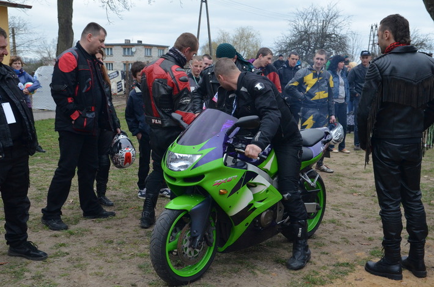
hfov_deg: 41.2
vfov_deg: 27.9
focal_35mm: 48
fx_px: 577
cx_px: 217
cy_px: 144
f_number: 9
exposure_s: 1/320
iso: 1600
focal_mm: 32
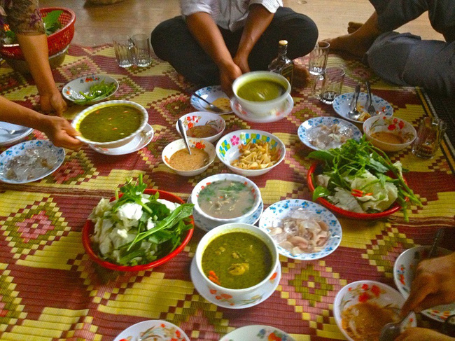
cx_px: 228
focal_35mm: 35
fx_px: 460
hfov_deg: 52.6
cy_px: 170
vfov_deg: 40.7
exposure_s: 1/20
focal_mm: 4.28
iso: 320
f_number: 2.4
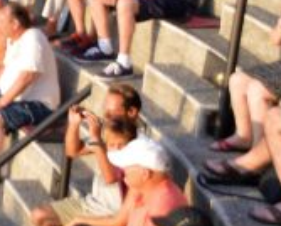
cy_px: -33
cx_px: -274
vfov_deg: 10.0
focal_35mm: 153
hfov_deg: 11.4
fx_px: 1274
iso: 220
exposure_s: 1/125
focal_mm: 26
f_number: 5.6
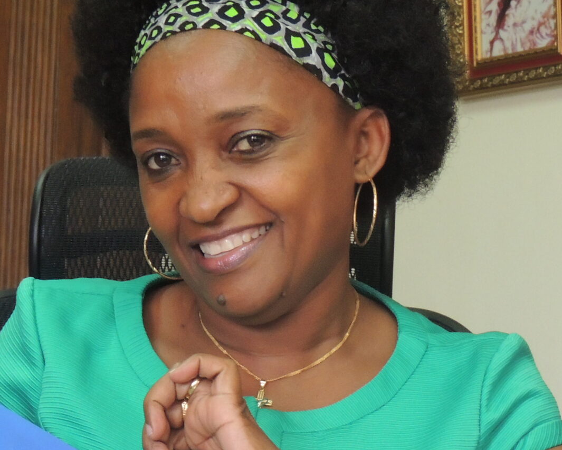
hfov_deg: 14.8
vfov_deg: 11.9
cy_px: 382
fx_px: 2146
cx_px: 127
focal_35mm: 129
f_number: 3.7
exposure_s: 1/15
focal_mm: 9.8
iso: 500
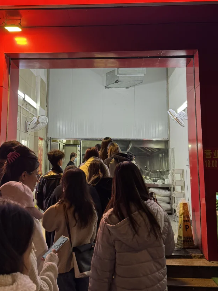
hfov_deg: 34.2
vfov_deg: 44.5
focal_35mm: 42
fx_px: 353
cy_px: 111
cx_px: 87
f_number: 1.78
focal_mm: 6.76
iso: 160
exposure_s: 1/100
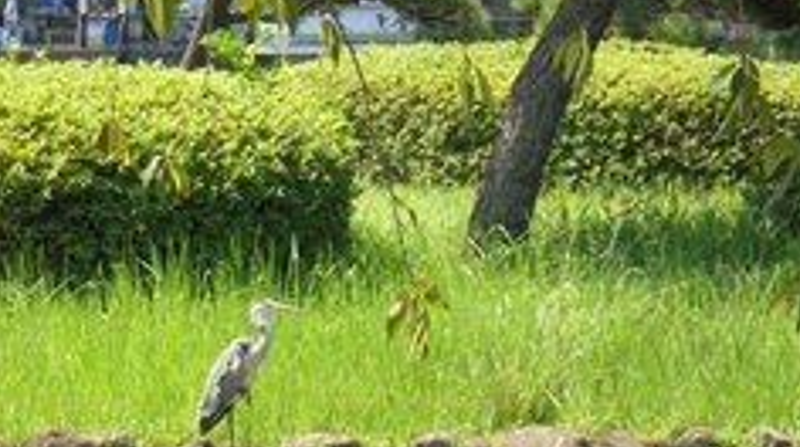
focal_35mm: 198
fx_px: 4194
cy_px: 406
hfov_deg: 10.9
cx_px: 241
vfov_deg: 6.1
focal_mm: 19.2
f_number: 5.1
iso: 100
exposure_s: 1/200
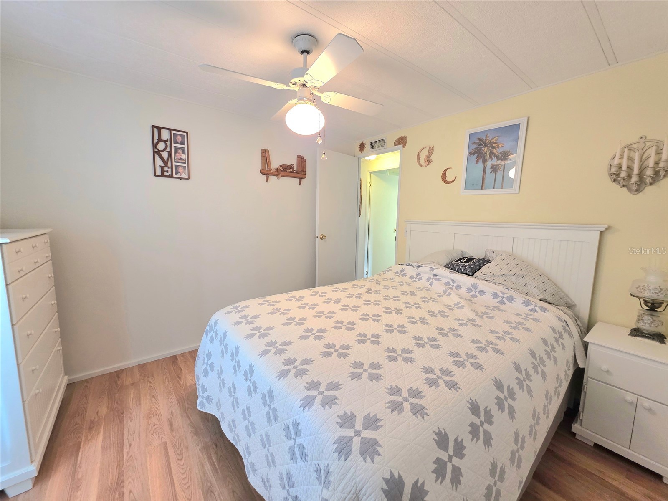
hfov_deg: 106.2
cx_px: 334
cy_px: 250
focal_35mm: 13
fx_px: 251
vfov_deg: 89.9
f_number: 1.9
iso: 200
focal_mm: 2.2
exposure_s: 1/60.2
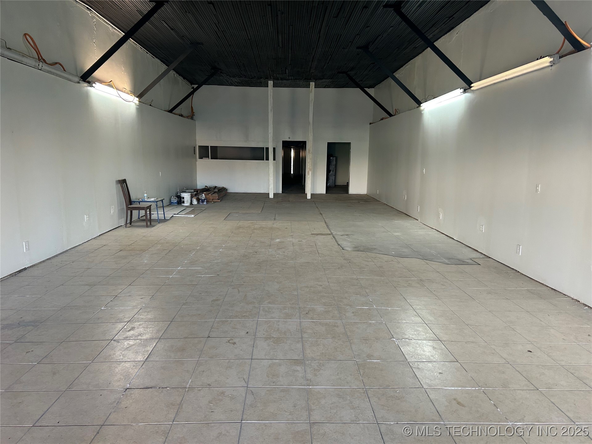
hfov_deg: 67.3
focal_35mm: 26
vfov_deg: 53.1
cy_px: 222
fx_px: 445
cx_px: 296
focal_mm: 5.7
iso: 125
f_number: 1.5
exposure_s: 1/60
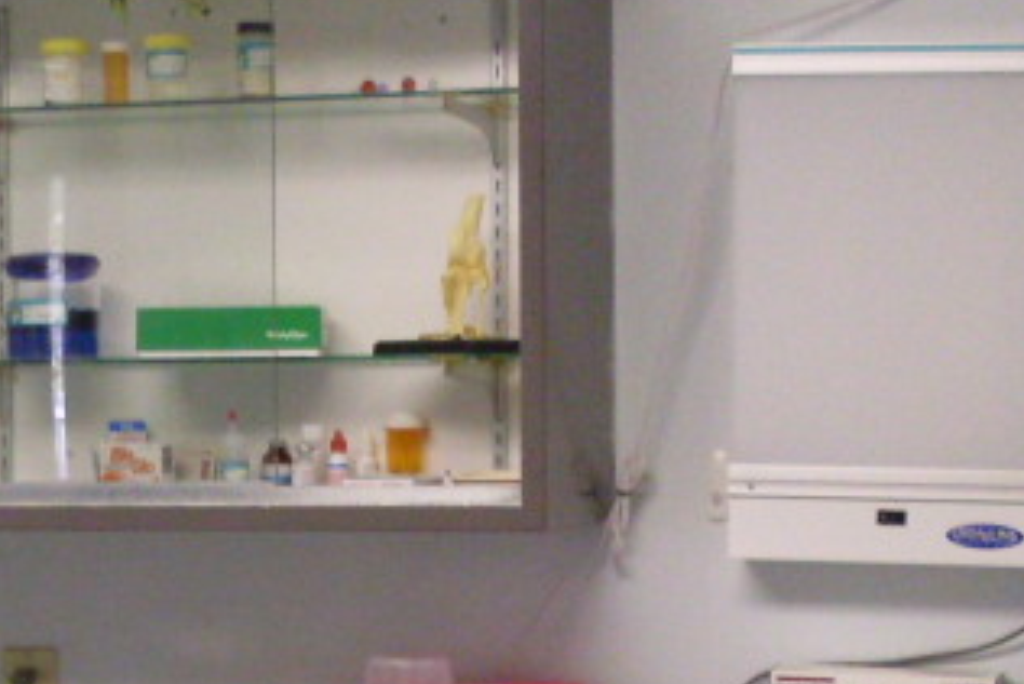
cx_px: 45
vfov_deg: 10.6
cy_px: 807
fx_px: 3642
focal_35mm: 128
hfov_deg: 15.8
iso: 200
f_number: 2.8
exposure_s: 1/45
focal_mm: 6.3
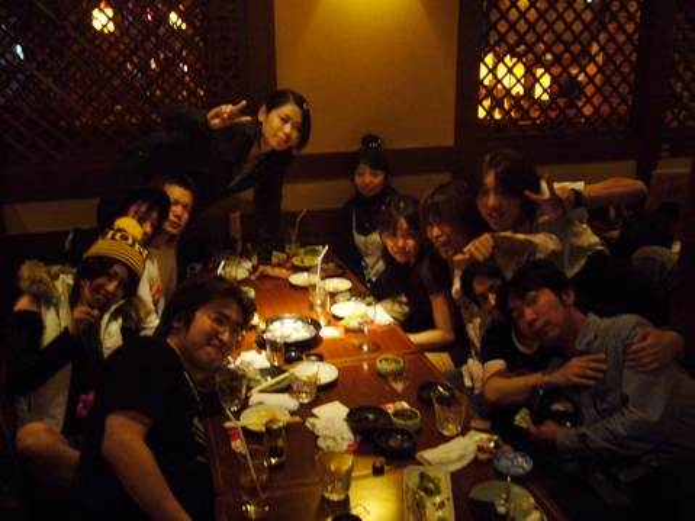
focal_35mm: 35
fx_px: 703
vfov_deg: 40.7
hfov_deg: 52.6
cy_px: 260
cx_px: 348
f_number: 2.8
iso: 200
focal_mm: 5.8
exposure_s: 1/8
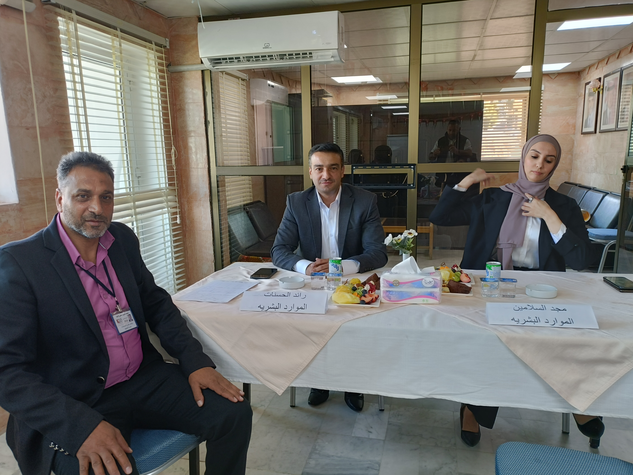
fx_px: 457
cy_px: 238
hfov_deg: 69.4
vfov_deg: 54.9
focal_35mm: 25
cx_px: 316
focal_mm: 4.7
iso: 541
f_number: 1.7
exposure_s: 1/50
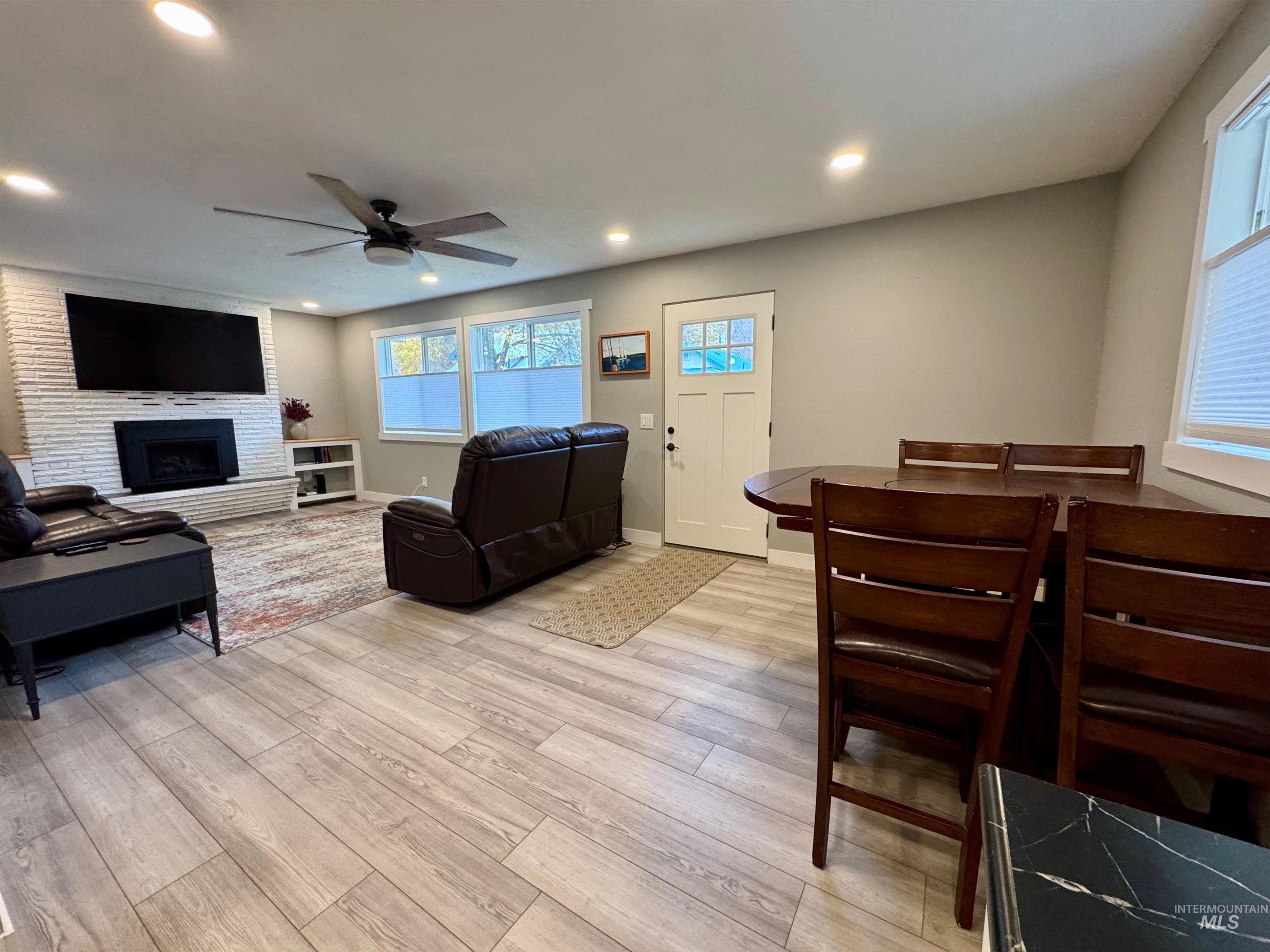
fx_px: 514
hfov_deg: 102.1
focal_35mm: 14
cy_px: 476
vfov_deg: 85.7
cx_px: 635
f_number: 2.2
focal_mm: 2.22
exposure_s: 1/120
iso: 250
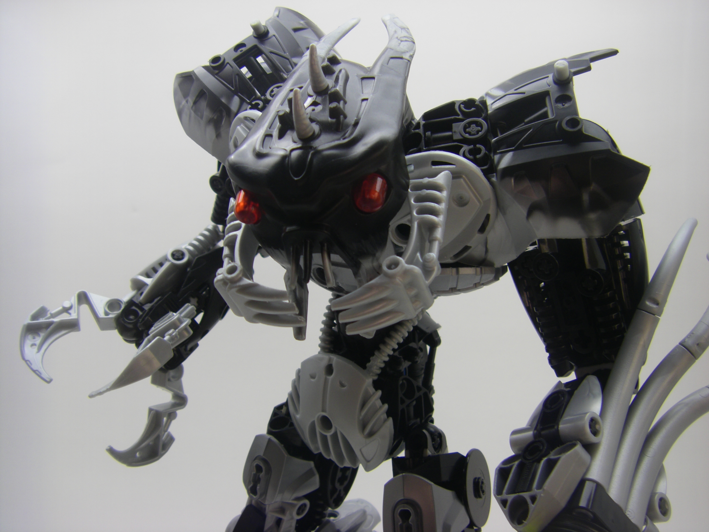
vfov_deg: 37.7
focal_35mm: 38
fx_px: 778
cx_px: 354
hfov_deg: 49.0
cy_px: 266
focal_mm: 6.3
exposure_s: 1/60
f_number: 3.5
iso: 64
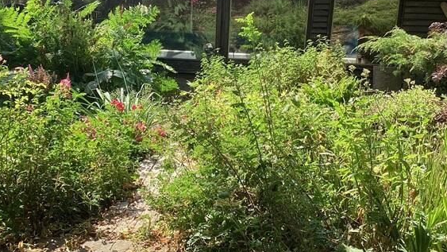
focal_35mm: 42
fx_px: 498
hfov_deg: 48.1
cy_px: 95
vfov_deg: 28.3
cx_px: 185
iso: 25
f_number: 2.4
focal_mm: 3.3
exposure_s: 1/223
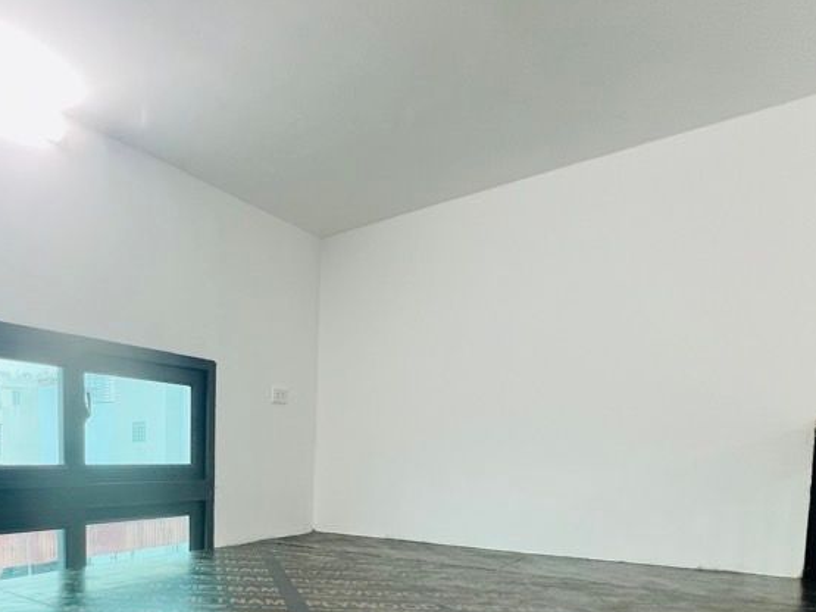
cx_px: 156
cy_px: 510
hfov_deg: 64.8
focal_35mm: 24
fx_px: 566
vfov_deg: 52.2
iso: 200
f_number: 1.8
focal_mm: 1.57
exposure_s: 1/100
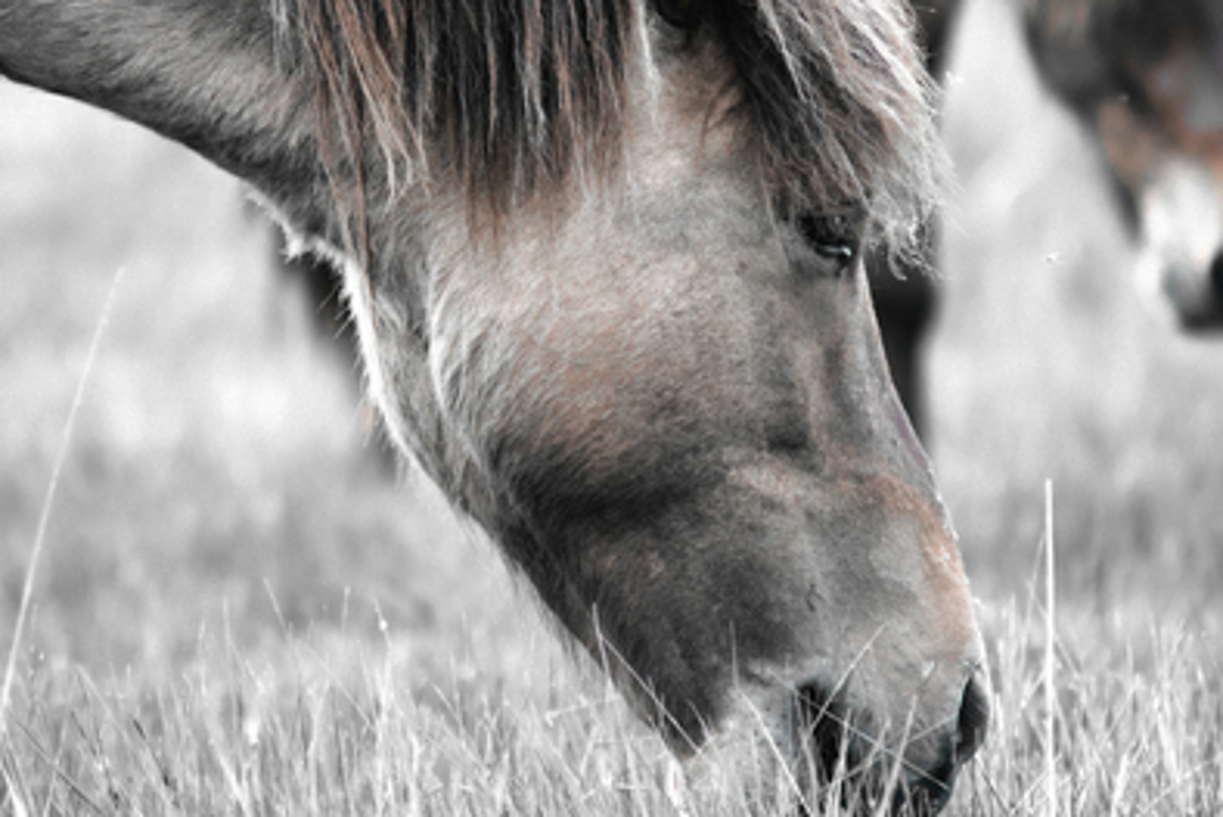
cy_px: 405
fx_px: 17841
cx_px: 587
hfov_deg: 3.9
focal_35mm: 525
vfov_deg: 2.6
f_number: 5.6
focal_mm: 300
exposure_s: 1/1000
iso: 500
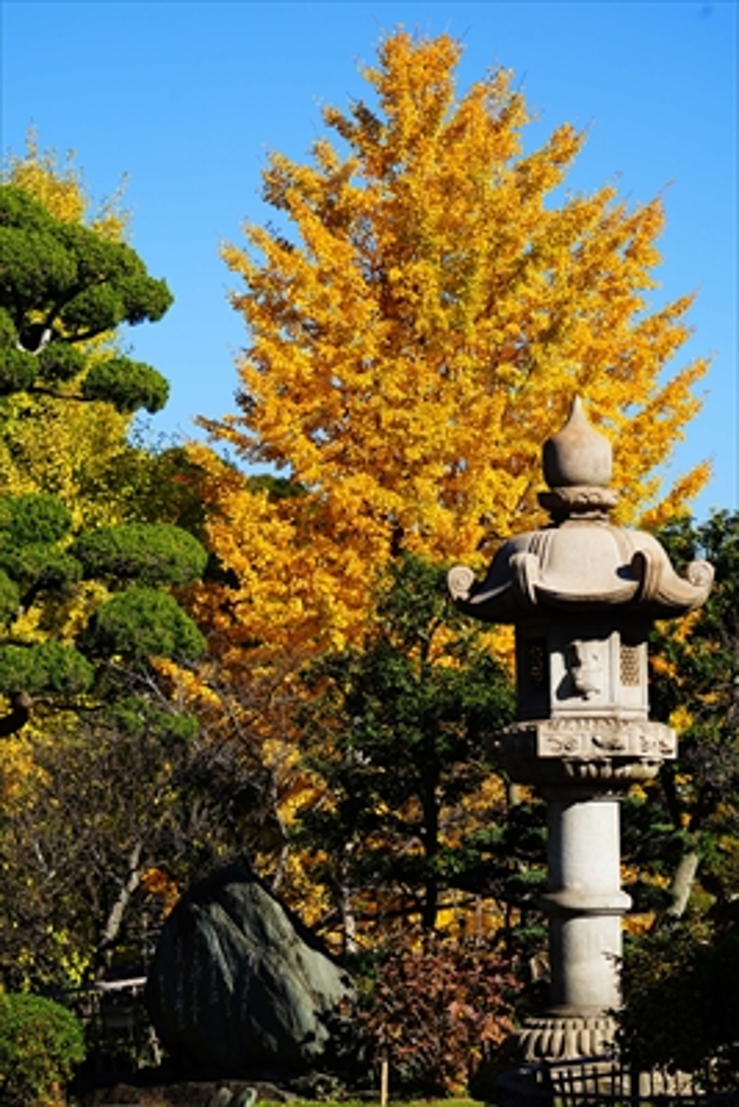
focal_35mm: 108
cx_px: 370
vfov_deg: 18.9
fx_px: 3322
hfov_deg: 12.7
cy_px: 554
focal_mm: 108
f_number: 8
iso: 125
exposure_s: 1/350
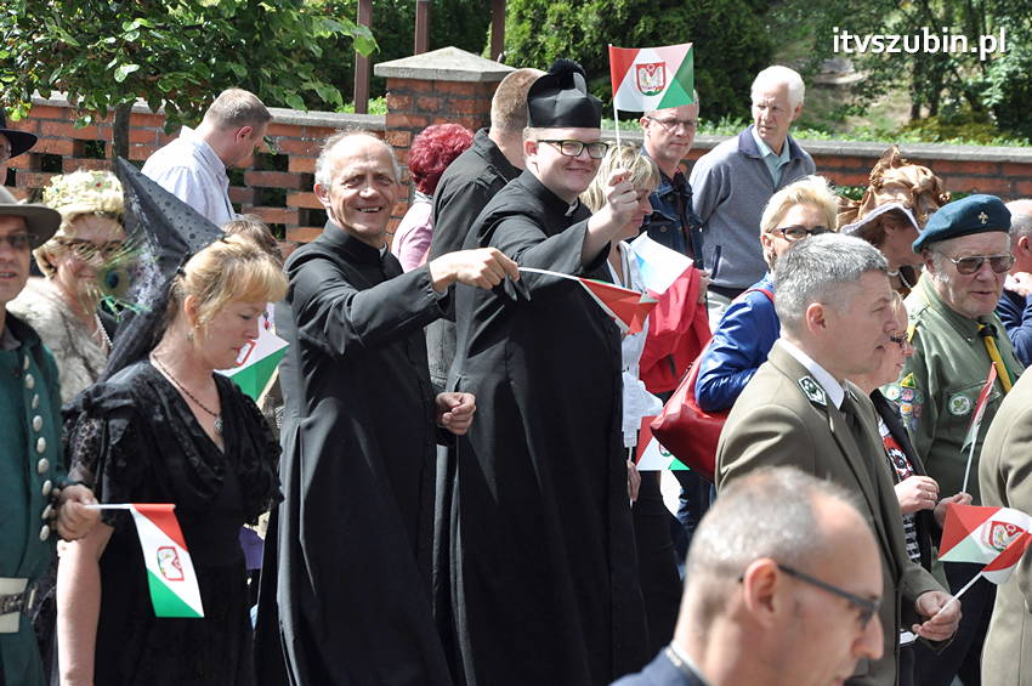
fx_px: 4511
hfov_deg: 13.1
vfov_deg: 8.7
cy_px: 343
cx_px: 516
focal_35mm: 158
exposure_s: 1/1250
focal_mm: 105
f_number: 9
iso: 1250
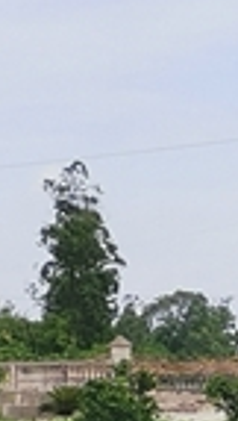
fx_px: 2824
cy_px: 453
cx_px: 326
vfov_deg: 8.4
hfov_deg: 4.8
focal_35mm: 253
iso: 50
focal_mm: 4.75
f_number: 1.8
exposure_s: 1/933
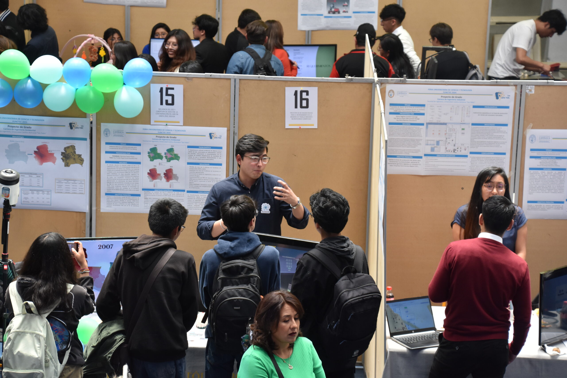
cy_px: 189
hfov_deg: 16.1
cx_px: 284
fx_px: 2008
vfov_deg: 10.8
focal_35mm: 128
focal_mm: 85
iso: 800
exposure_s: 1/160
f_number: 6.3
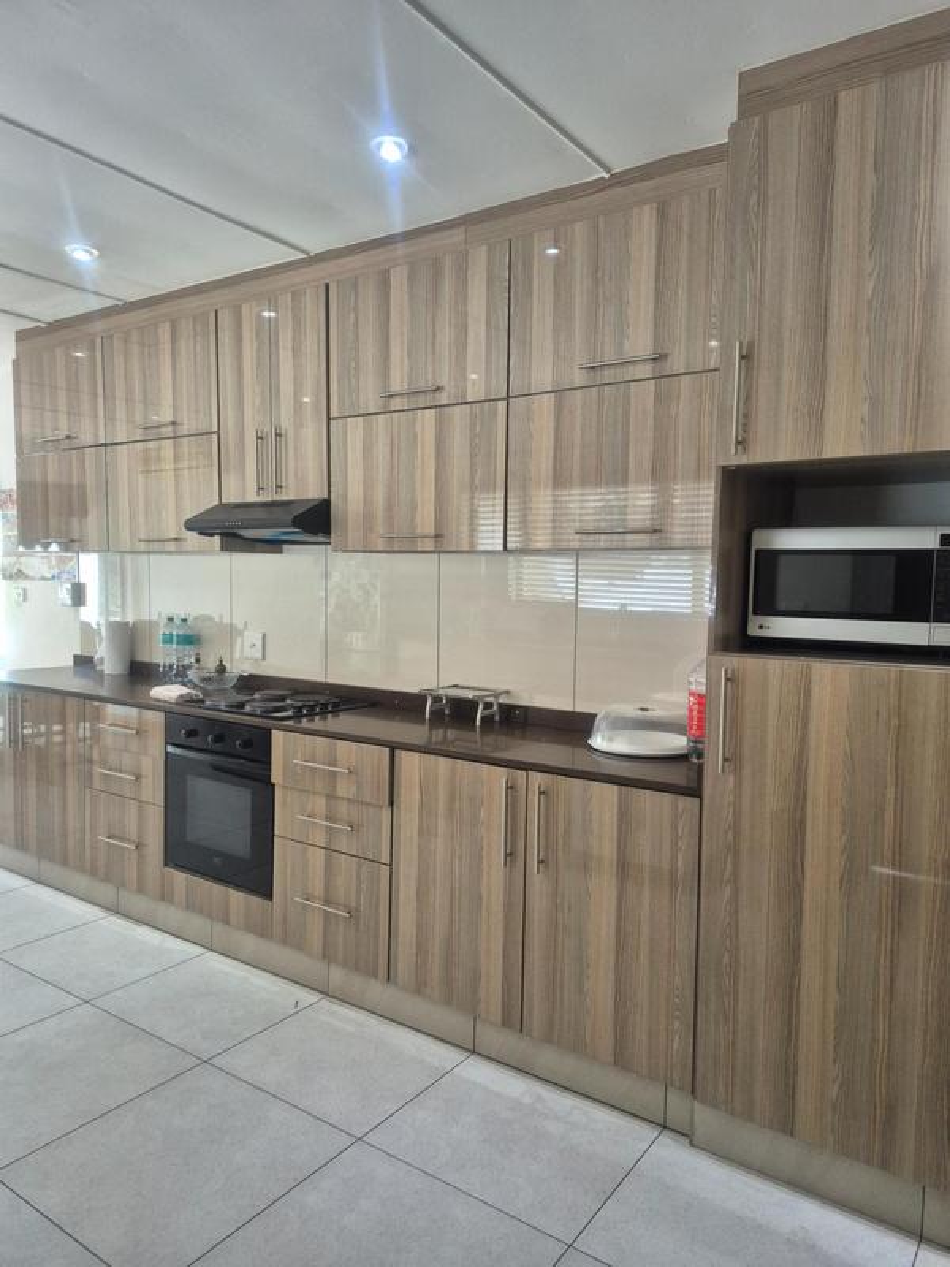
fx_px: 842
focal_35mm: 23
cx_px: 475
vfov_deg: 73.9
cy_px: 634
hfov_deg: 58.9
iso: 500
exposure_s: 1/100
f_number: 1.8
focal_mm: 5.4
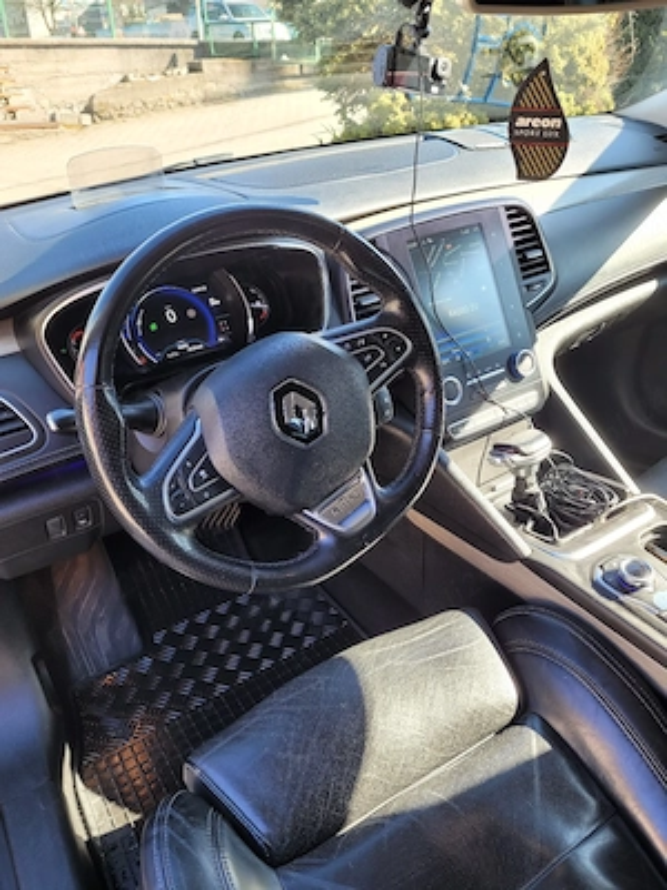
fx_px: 668
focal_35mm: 26
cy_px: 445
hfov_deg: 53.1
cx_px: 334
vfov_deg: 67.3
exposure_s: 1/100
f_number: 1.8
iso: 50
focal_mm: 5.4
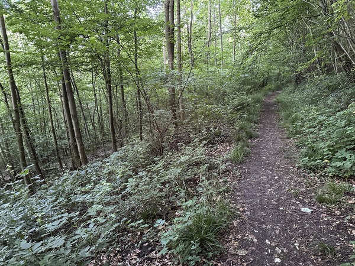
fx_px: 246
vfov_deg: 56.8
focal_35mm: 24
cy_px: 133
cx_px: 178
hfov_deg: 71.6
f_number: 1.78
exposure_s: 1/44
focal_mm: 6.86
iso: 1000
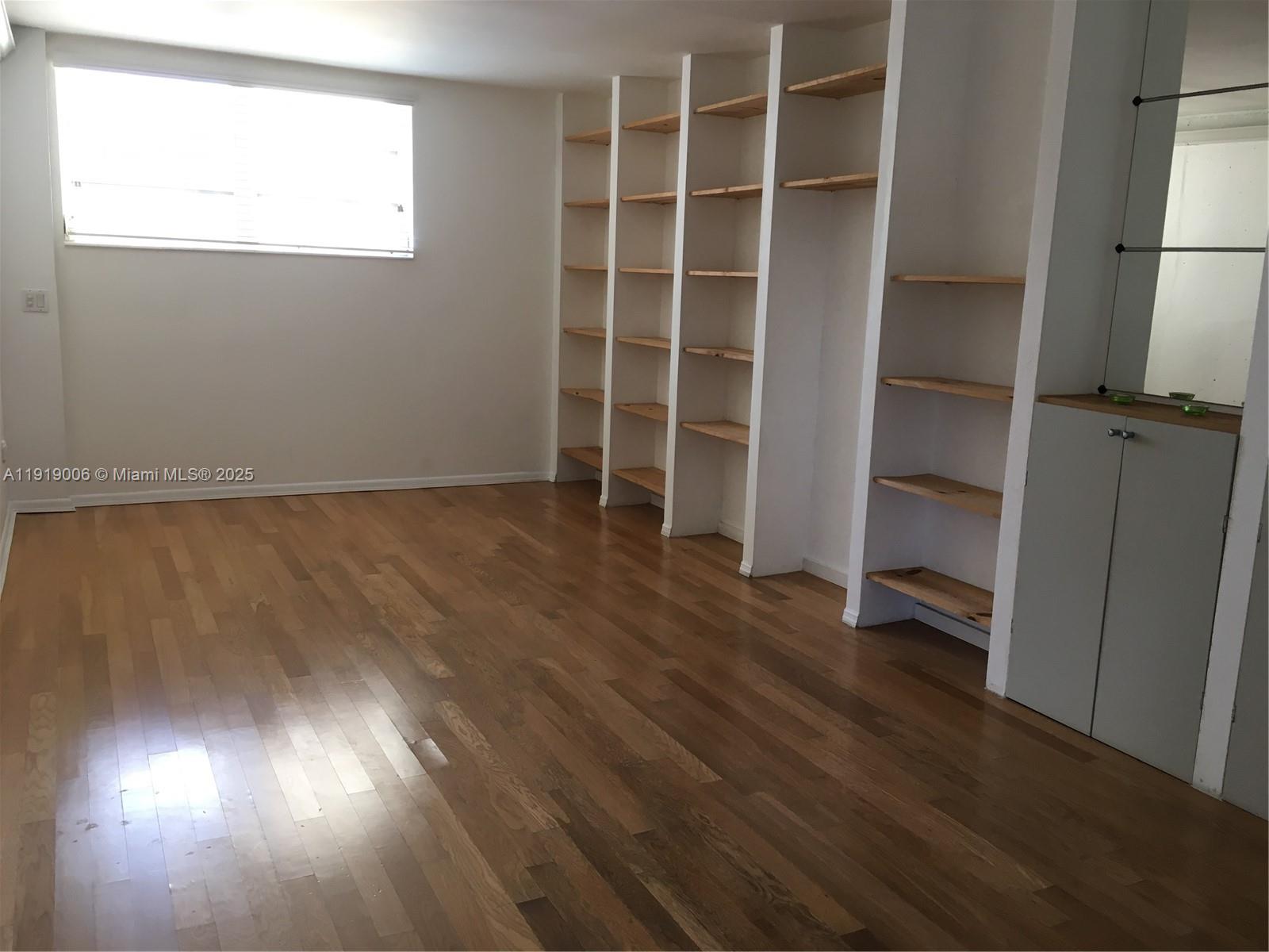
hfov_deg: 61.7
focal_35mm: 29
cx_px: 634
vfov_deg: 48.2
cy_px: 476
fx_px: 1063
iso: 50
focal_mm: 4.15
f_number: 2.2
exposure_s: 1/30
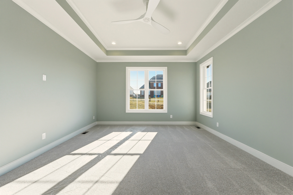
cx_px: 146
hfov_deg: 100.4
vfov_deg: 77.3
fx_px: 122
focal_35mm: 15
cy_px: 98
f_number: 9
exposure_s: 1/4000
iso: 400
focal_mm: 10
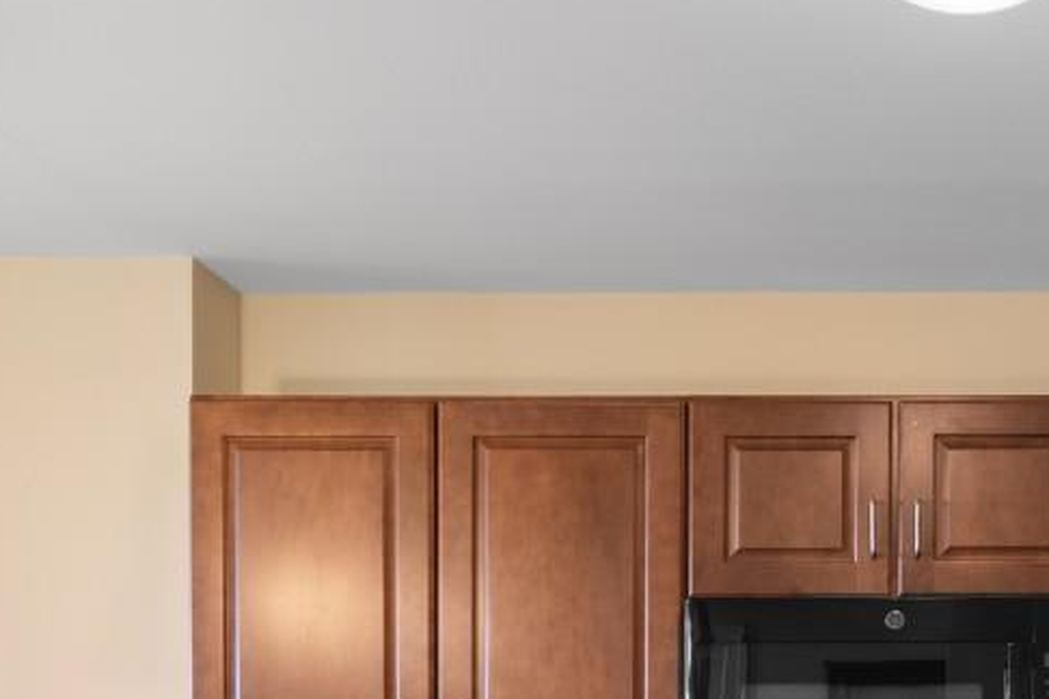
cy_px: 790
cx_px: 870
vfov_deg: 24.9
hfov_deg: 37.9
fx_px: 1457
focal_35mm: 50
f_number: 4.5
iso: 100
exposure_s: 8
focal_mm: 10
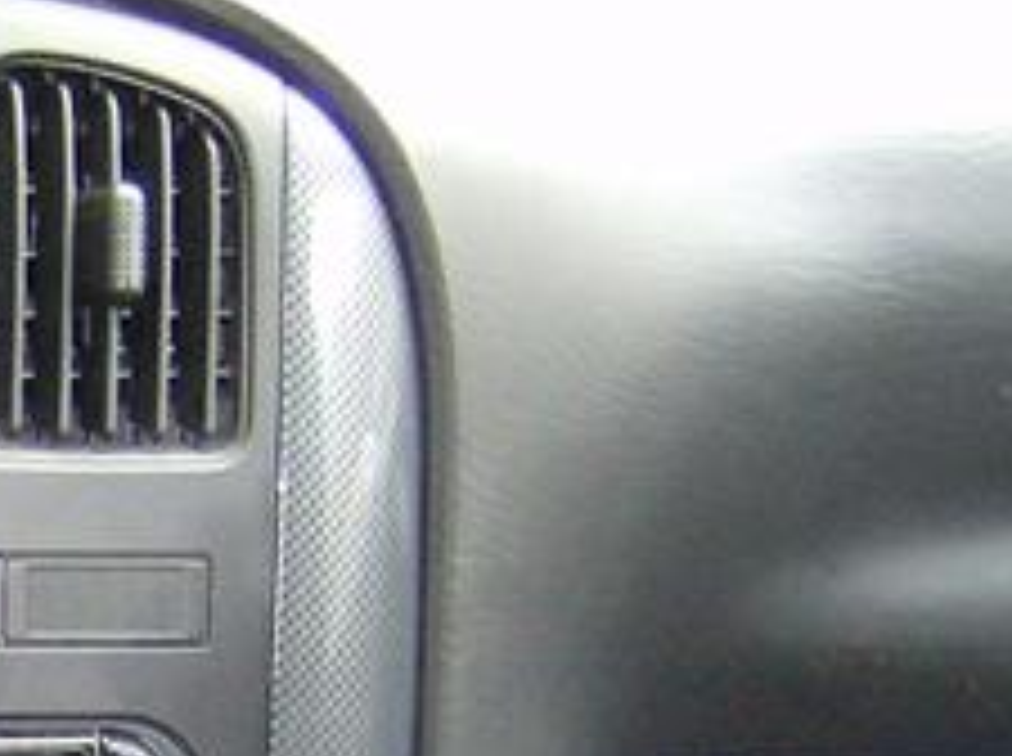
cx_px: -625
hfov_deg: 11.4
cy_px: 1170
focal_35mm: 165
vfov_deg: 8.7
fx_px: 4816
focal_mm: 6
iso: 200
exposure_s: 1/60
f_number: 2.8
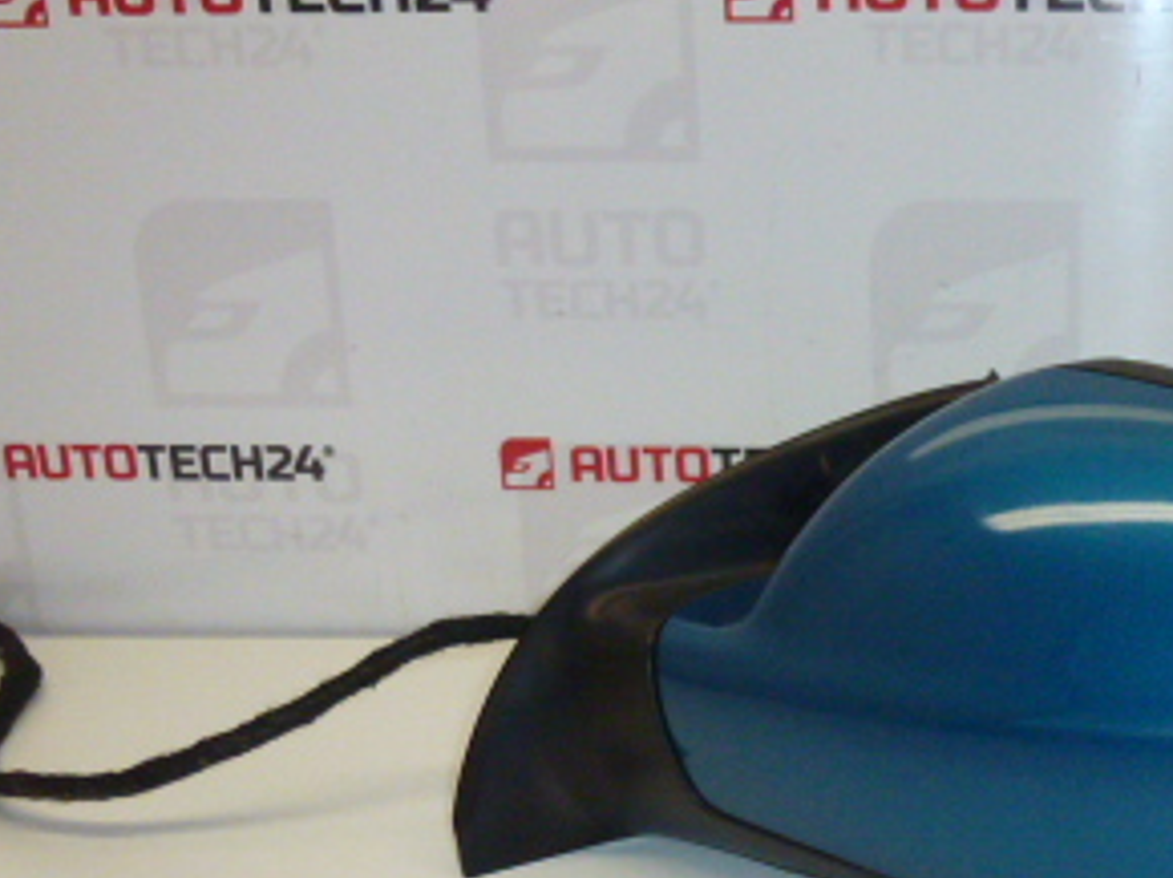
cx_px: 1068
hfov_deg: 34.1
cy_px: 664
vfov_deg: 27.1
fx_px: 1794
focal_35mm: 53
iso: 400
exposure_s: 1/400
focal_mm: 4.3
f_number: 3.3
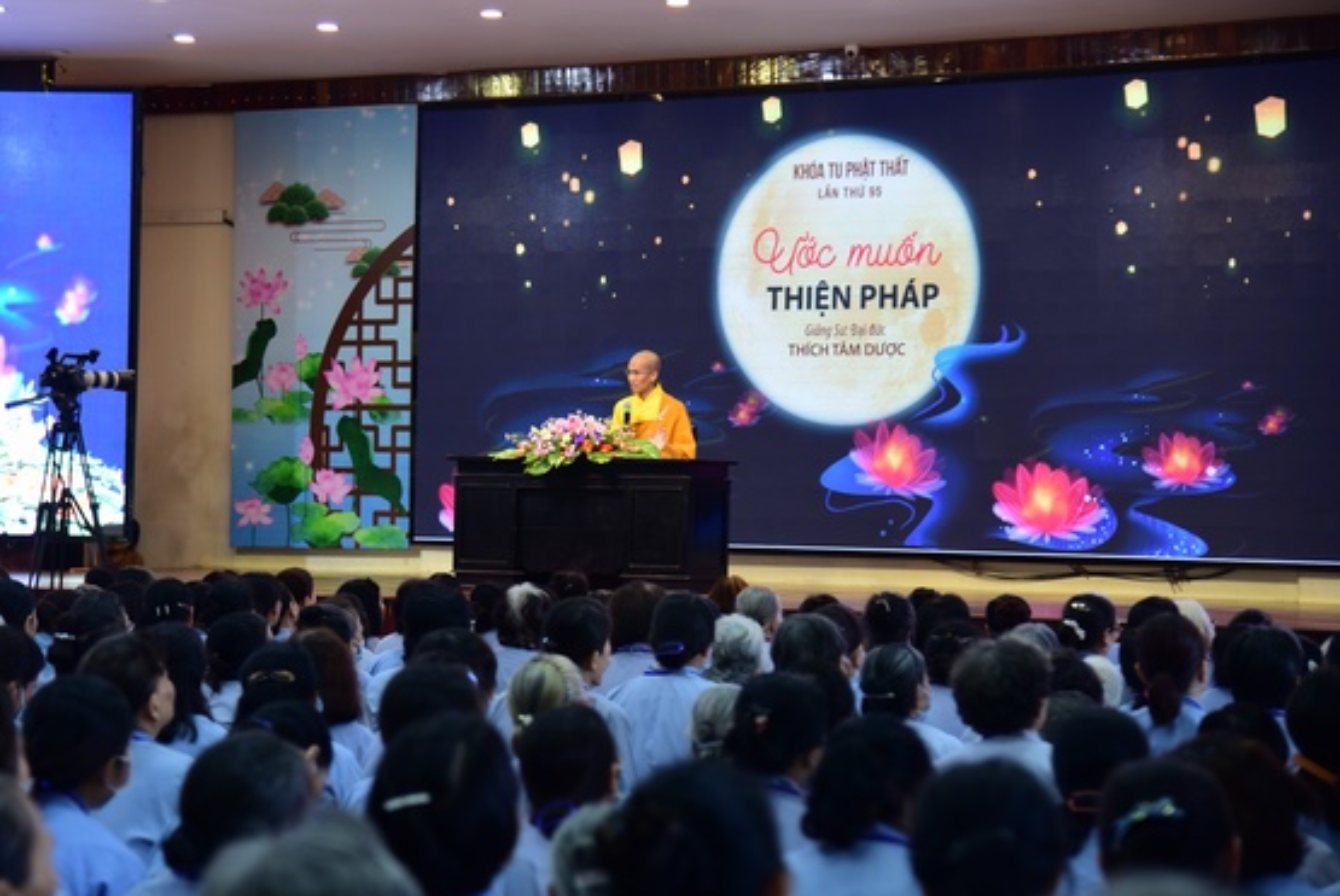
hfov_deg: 21.2
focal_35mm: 96
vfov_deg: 14.3
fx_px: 3576
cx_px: 572
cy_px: 394
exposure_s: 1/40
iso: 800
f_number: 4
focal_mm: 82
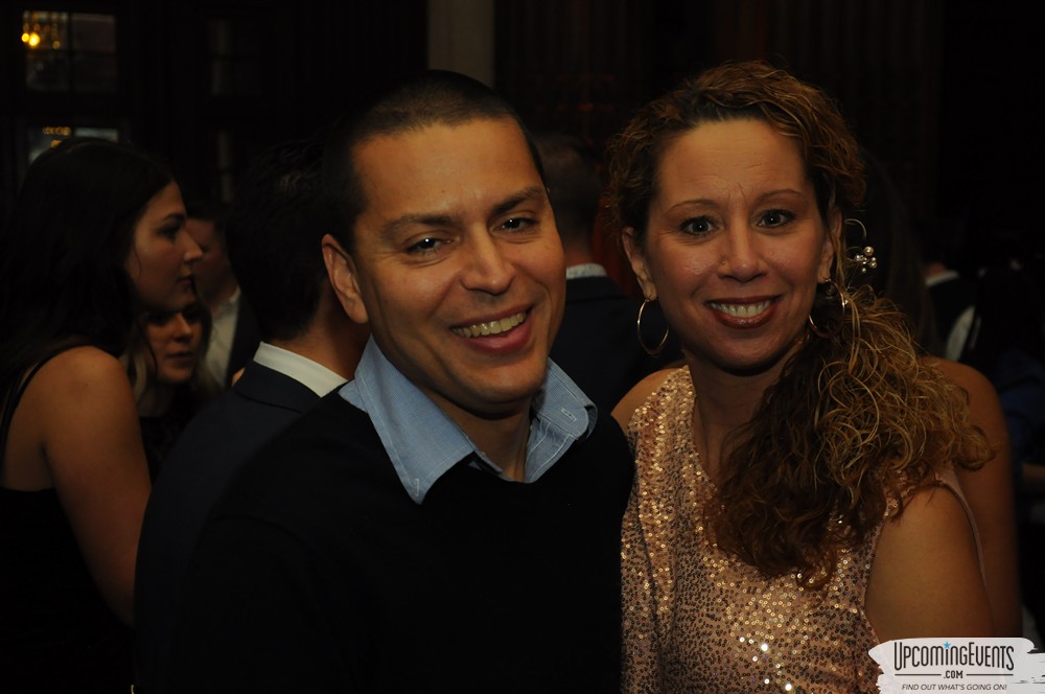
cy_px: 347
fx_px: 2087
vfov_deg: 18.9
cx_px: 522
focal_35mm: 72
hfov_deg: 28.1
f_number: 5.6
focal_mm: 48
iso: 800
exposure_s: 1/60
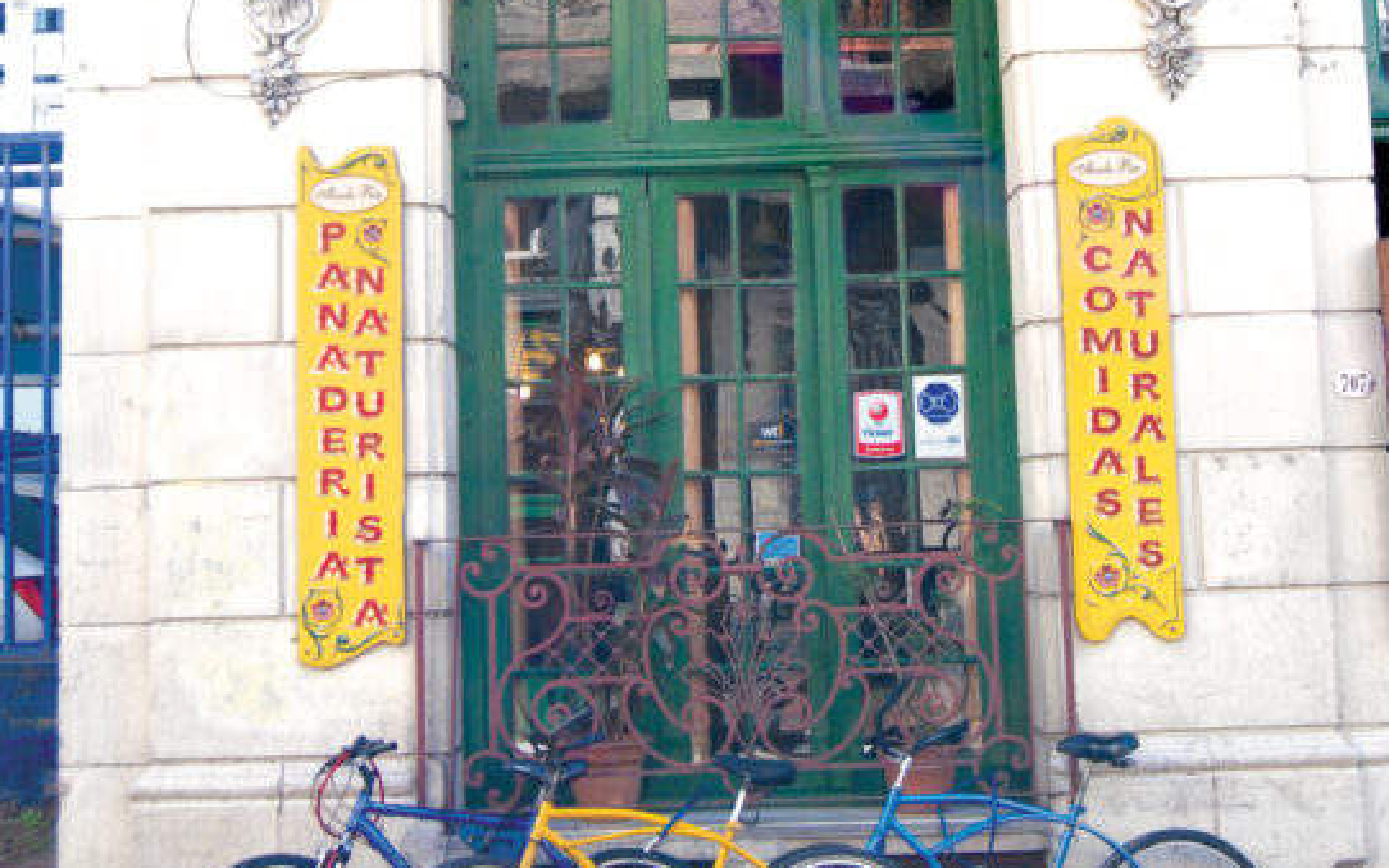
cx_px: 702
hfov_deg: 31.5
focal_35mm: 65
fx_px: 2461
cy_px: 133
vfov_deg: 19.7
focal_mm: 28
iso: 160
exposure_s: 1/125
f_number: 5.6
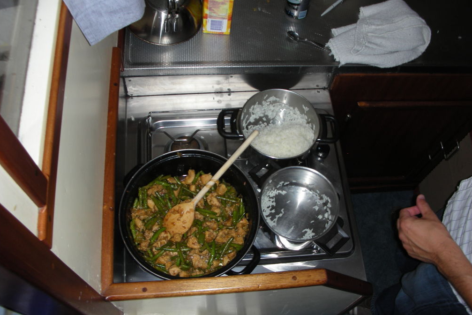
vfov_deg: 35.9
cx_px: 233
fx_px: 485
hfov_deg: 51.9
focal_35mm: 37
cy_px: 146
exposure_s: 1/60.1
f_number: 3
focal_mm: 5.8
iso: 50
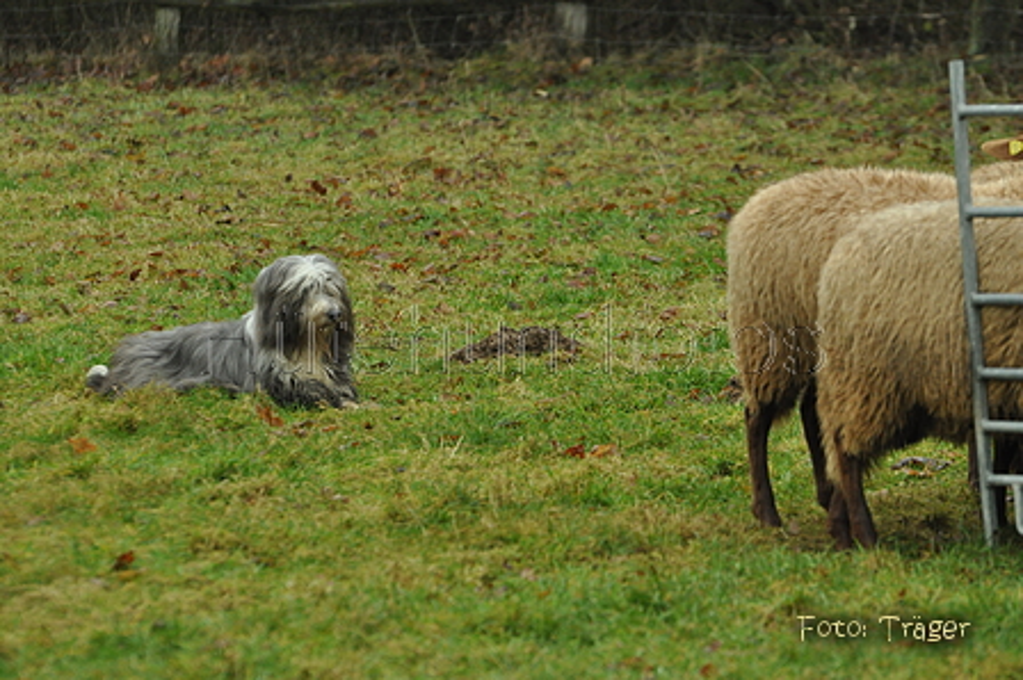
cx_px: 512
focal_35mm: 270
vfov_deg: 5.1
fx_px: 7667
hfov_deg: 7.6
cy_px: 340
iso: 1250
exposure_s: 1/640
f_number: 5.3
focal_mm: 180
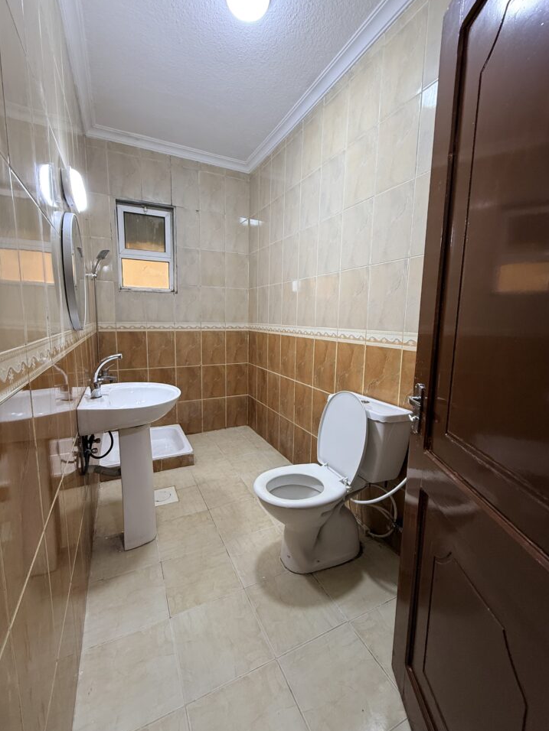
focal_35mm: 15
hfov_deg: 81.7
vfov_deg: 98.2
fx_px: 317
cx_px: 269
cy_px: 362
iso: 160
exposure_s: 1/100
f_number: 2.2
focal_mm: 2.22
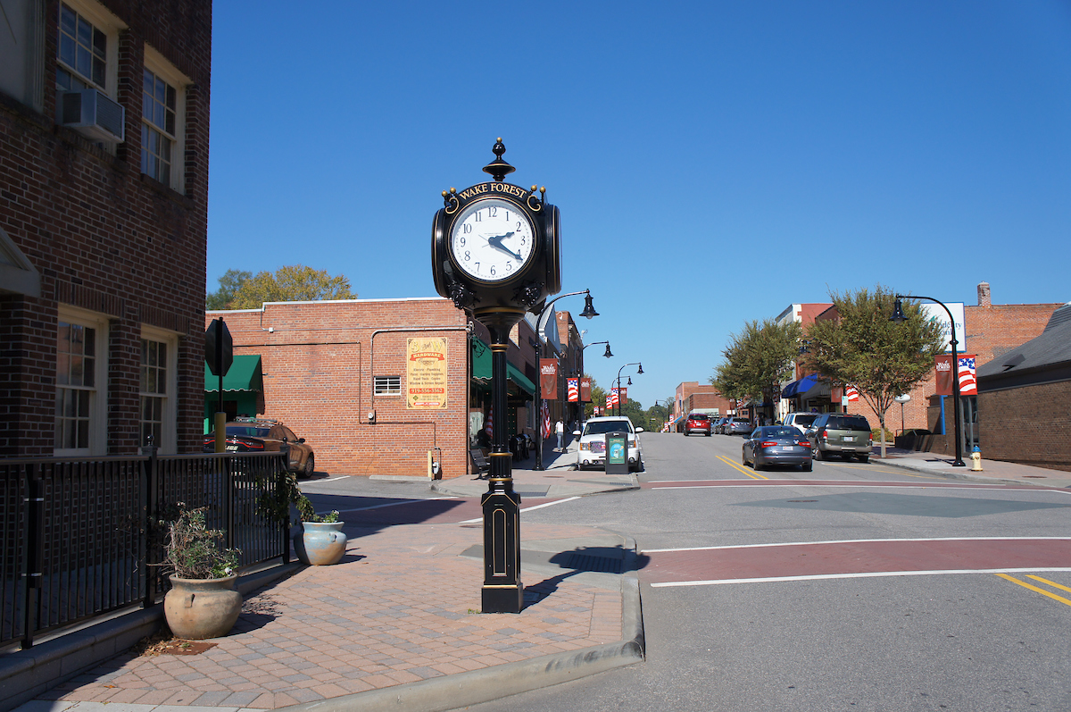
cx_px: 536
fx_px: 981
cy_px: 356
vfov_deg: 39.9
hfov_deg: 57.3
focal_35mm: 33
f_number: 5
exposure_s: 1/1600
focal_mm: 22
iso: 200
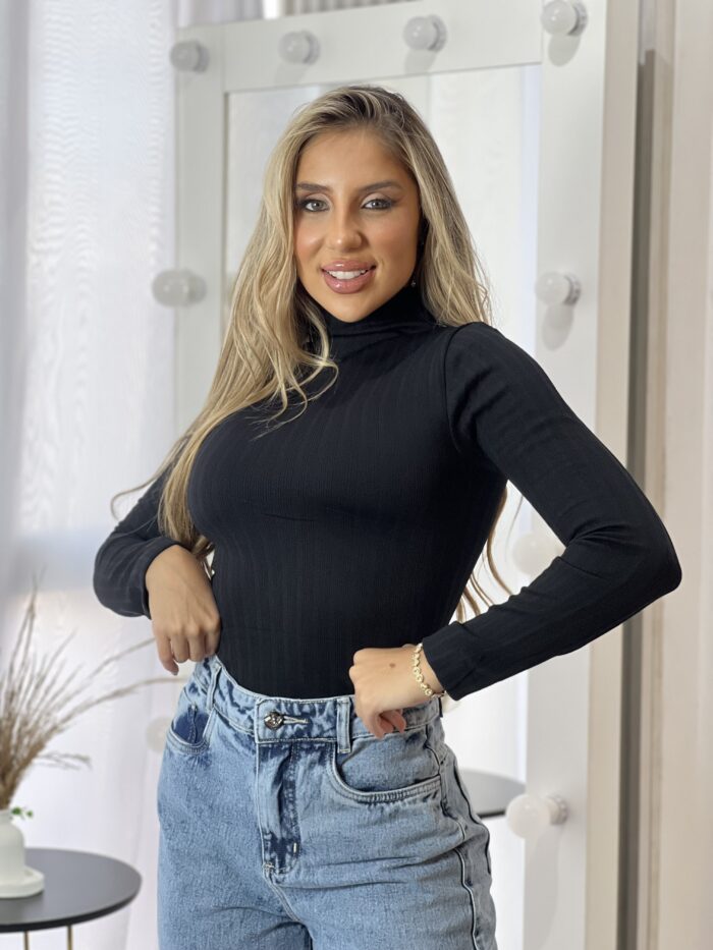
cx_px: 356
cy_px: 475
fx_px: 2114
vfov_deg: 25.3
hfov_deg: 19.1
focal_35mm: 77
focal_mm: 9
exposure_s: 1/120
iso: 160
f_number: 2.8
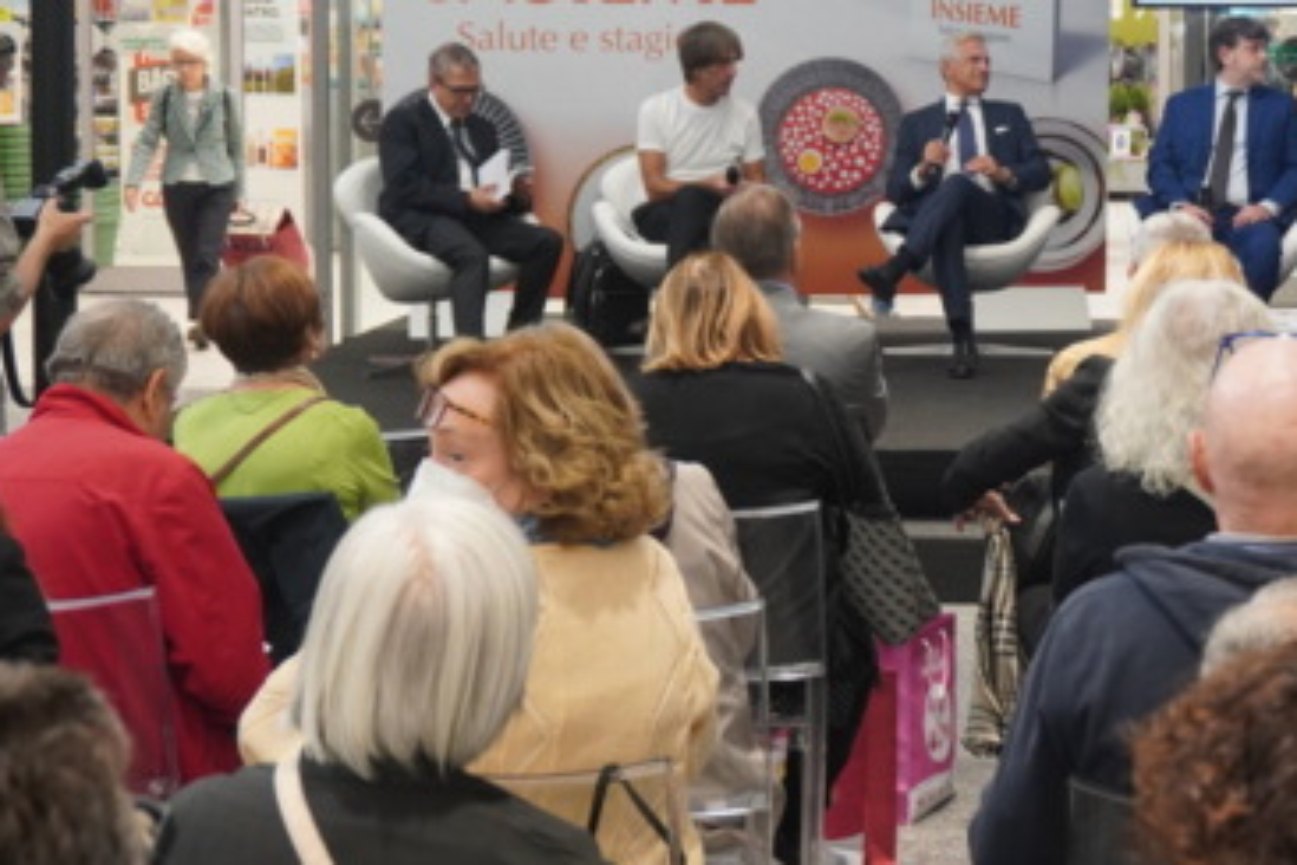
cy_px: 264
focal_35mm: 78
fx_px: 2810
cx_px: 946
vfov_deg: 17.4
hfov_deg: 25.7
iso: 1000
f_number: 4.5
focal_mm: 28
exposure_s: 1/100
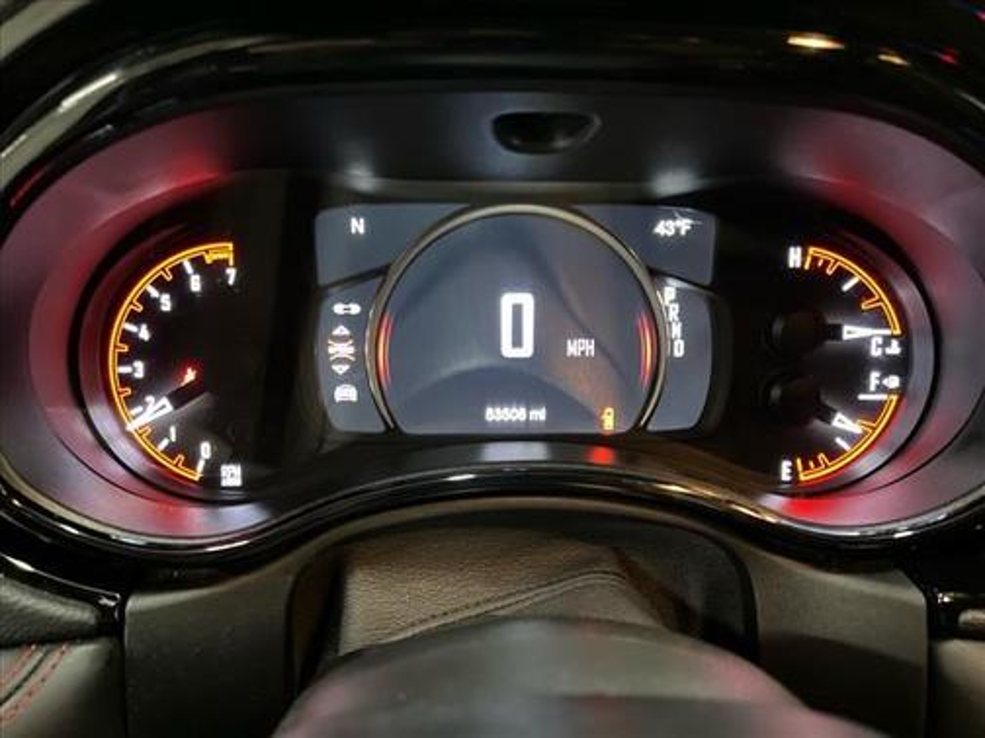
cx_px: 492
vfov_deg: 53.1
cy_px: 369
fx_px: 740
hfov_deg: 67.3
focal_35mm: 26
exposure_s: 1/15
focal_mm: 5.7
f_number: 1.5
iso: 1000
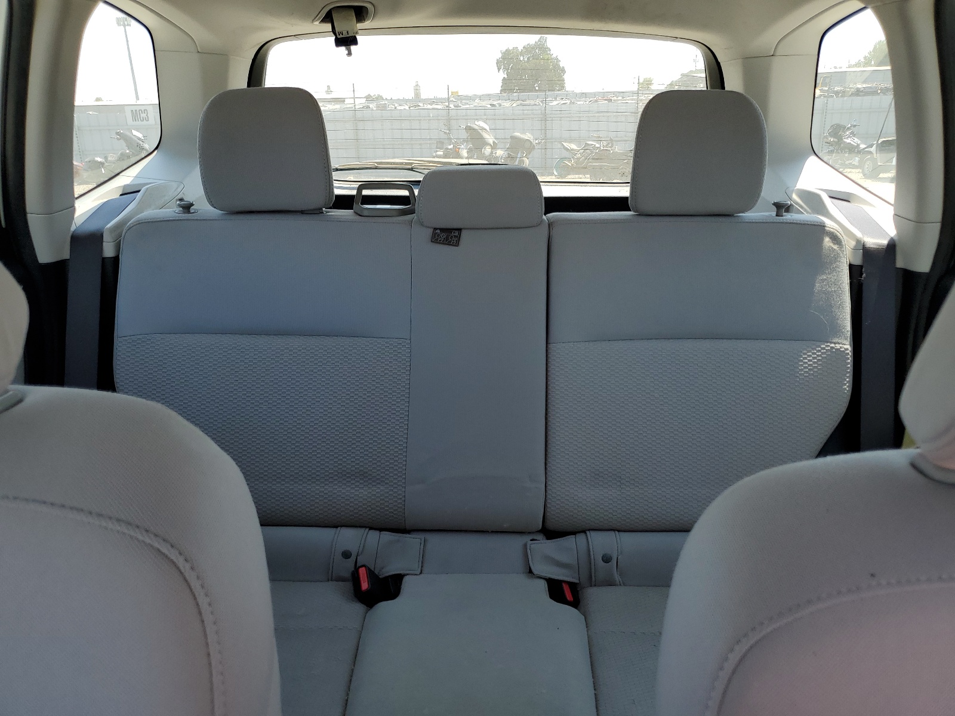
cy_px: 358
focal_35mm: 26
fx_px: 717
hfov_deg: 67.3
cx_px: 478
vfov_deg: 53.1
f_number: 1.5
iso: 50
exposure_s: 1/909
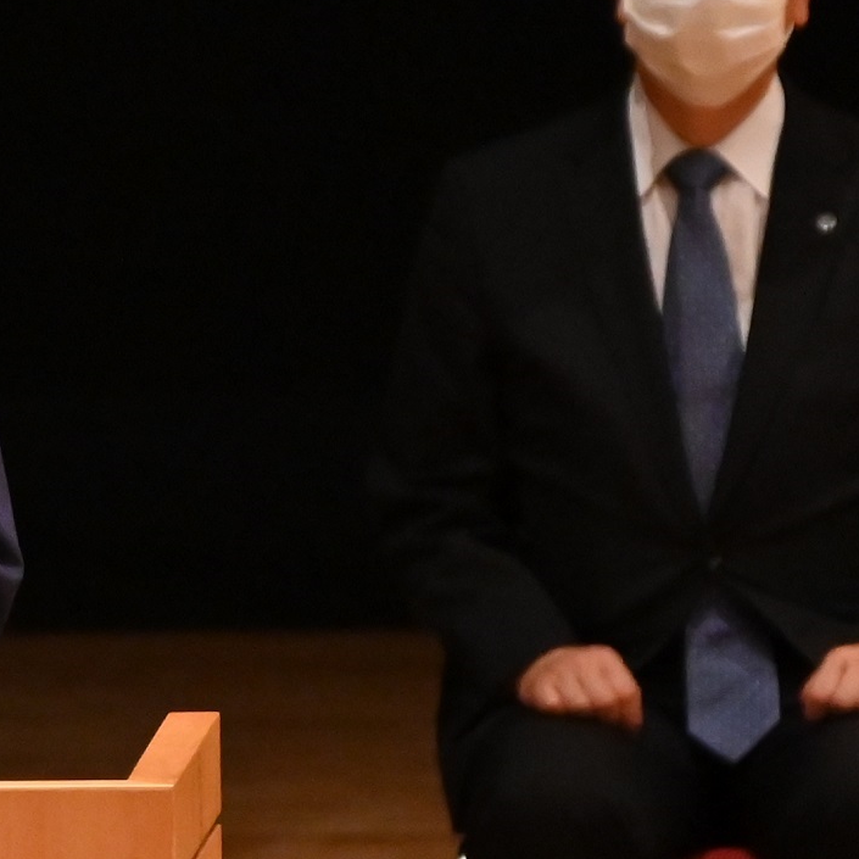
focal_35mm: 2349
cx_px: -338
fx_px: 65948
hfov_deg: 0.7
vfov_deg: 0.7
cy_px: 679
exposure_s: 1/320
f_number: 5.6
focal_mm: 500
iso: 6400
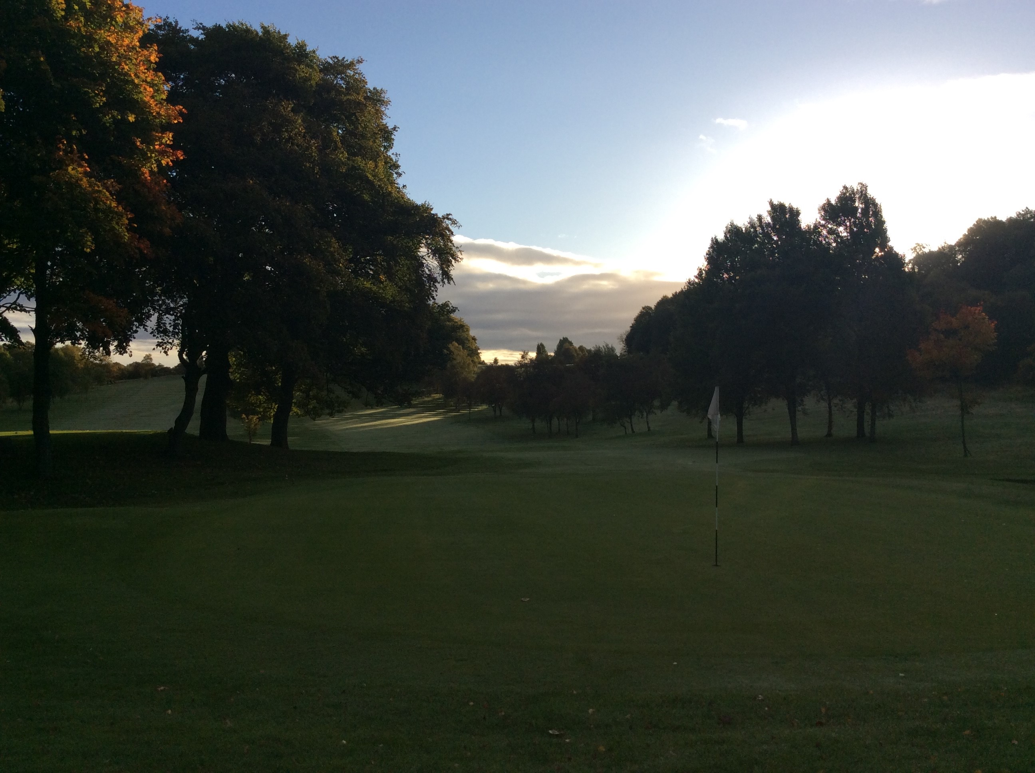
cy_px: 386
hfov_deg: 56.9
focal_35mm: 32
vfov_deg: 44.1
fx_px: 955
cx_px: 518
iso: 32
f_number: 2.4
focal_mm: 3.3
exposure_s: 1/1362
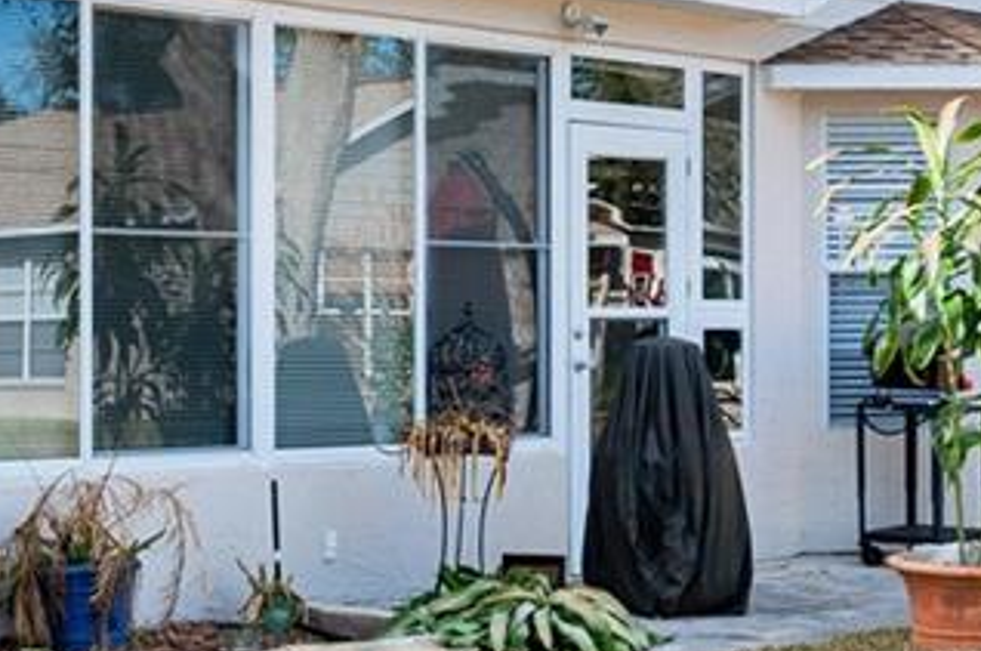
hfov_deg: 22.4
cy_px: 313
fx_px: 2367
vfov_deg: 15.7
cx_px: -34
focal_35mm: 87
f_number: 8
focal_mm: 27
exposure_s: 1/320
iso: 320
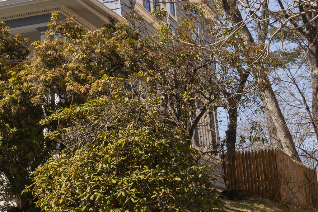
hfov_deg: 18.9
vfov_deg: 13.1
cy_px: 31
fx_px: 919
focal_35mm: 104
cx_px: -31
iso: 200
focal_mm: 30
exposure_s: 1/125
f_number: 11
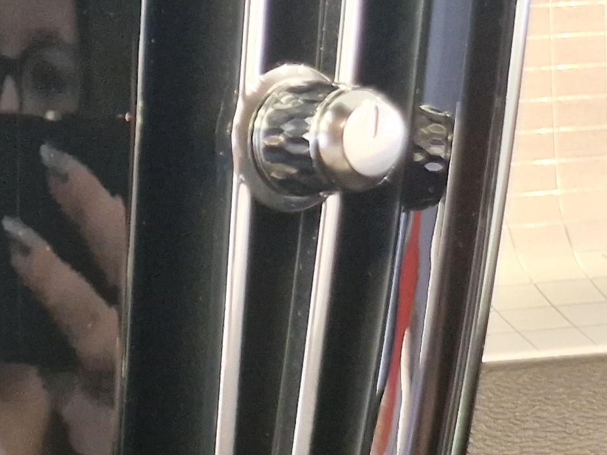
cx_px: -651
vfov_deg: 14.9
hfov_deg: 15.4
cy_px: 204
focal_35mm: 99
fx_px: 1736
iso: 640
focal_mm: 5.4
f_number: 1.8
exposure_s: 1/50
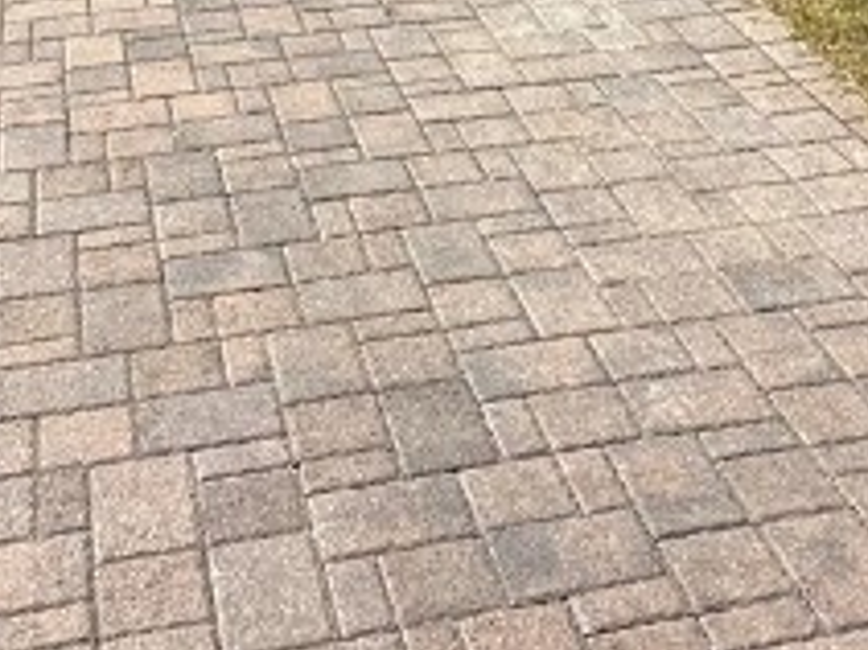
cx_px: 440
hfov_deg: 28.6
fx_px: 1704
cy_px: -597
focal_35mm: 68
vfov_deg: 16.9
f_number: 2.2
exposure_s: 1/1825
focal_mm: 2.22
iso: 50
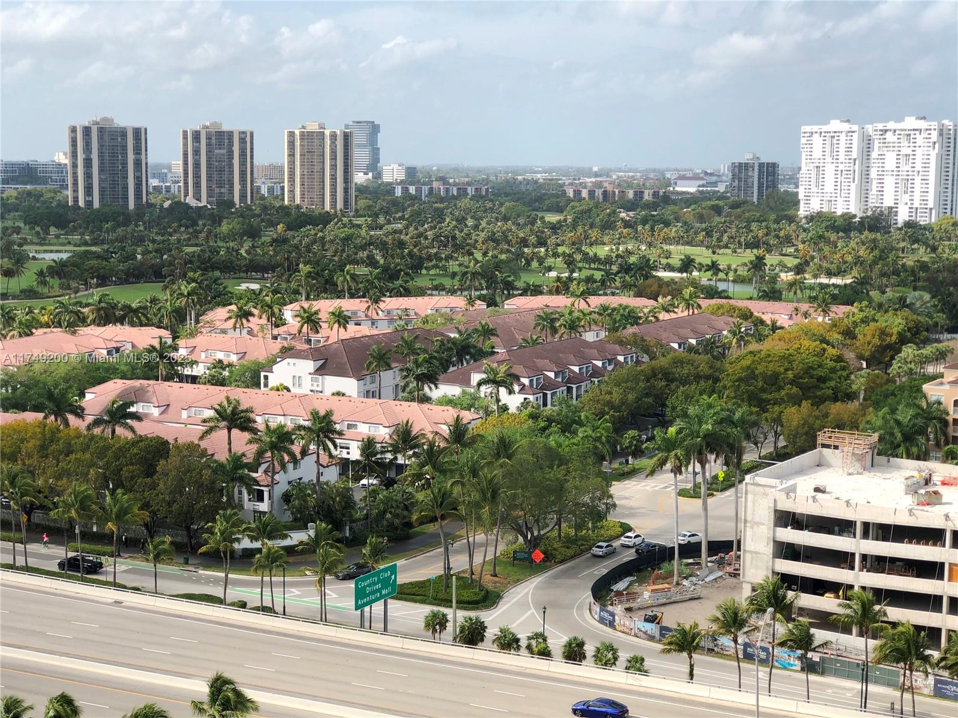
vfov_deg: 25.7
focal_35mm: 57
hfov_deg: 33.8
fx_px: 1577
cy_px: 359
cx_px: 479
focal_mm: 6.6
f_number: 2.8
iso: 20
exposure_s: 1/496
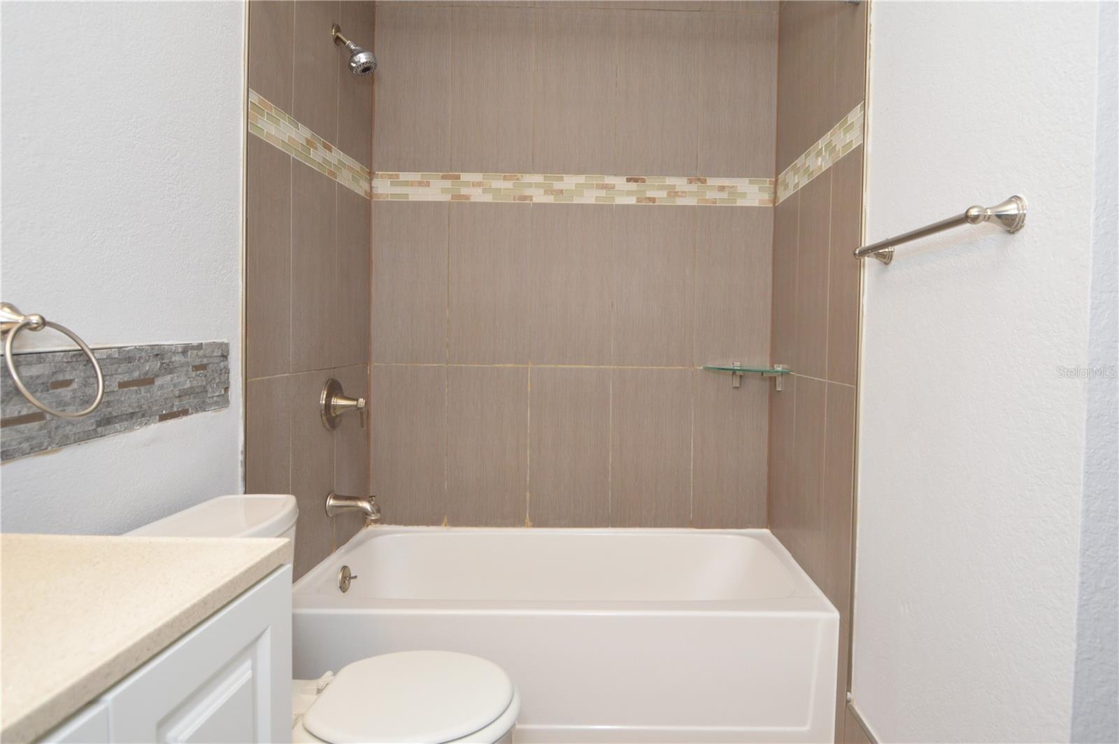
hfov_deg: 90.1
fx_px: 559
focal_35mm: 18
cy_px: 372
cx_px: 560
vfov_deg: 67.3
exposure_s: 1/80
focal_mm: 12
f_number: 4.5
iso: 400
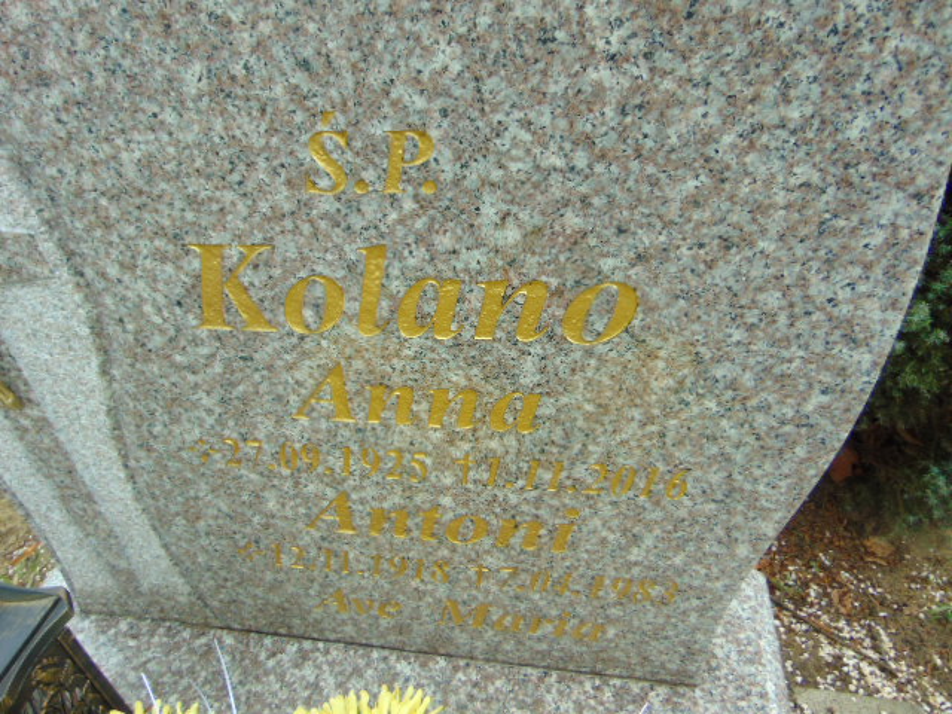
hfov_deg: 69.4
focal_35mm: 25
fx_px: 688
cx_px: 476
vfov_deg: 54.9
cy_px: 357
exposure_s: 1/125
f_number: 3
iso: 80
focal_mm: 4.5
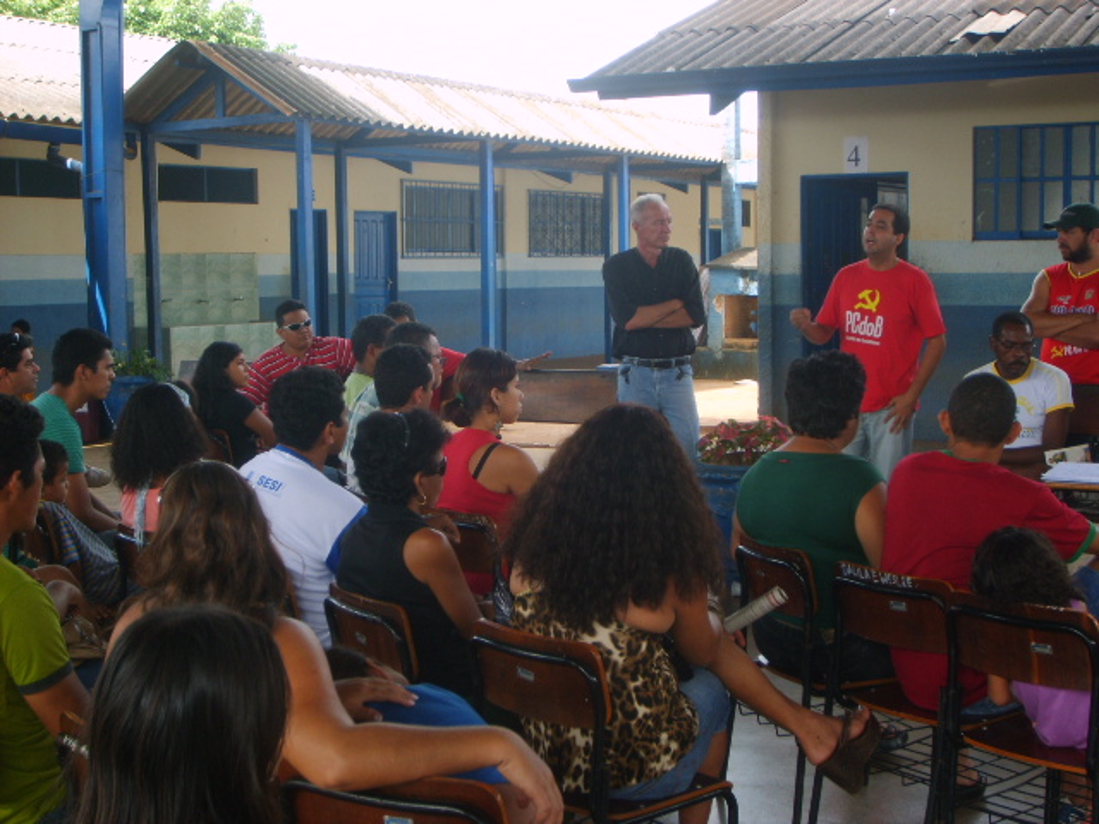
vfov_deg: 28.0
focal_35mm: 52
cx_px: 550
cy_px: 412
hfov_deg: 36.8
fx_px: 1651
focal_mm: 8.7
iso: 50
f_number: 3.3
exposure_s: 1/90
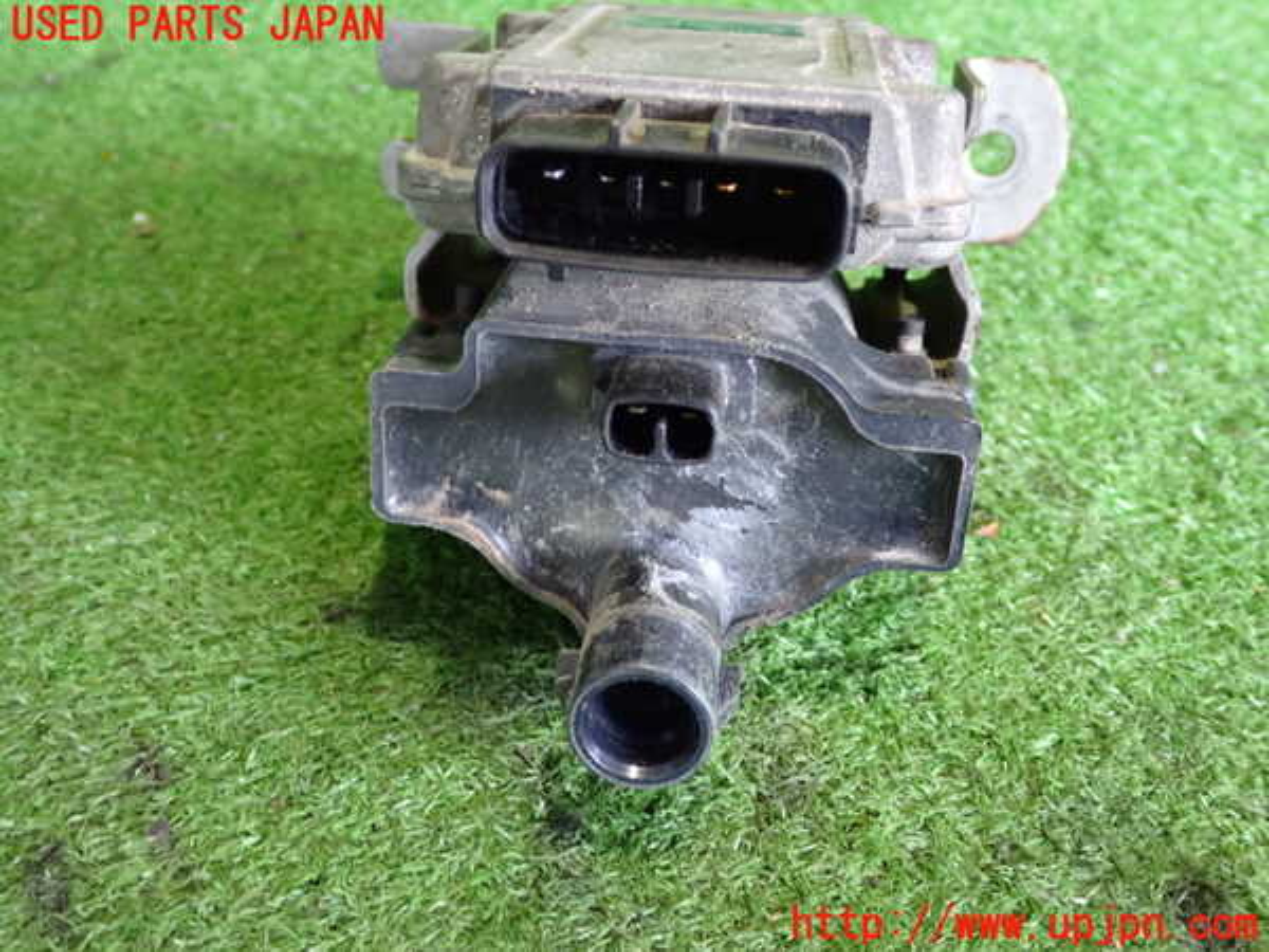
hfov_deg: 49.0
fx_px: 1393
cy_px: 476
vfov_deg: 37.7
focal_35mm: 38
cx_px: 634
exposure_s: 1/30
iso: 1000
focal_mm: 6.83
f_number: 2.7
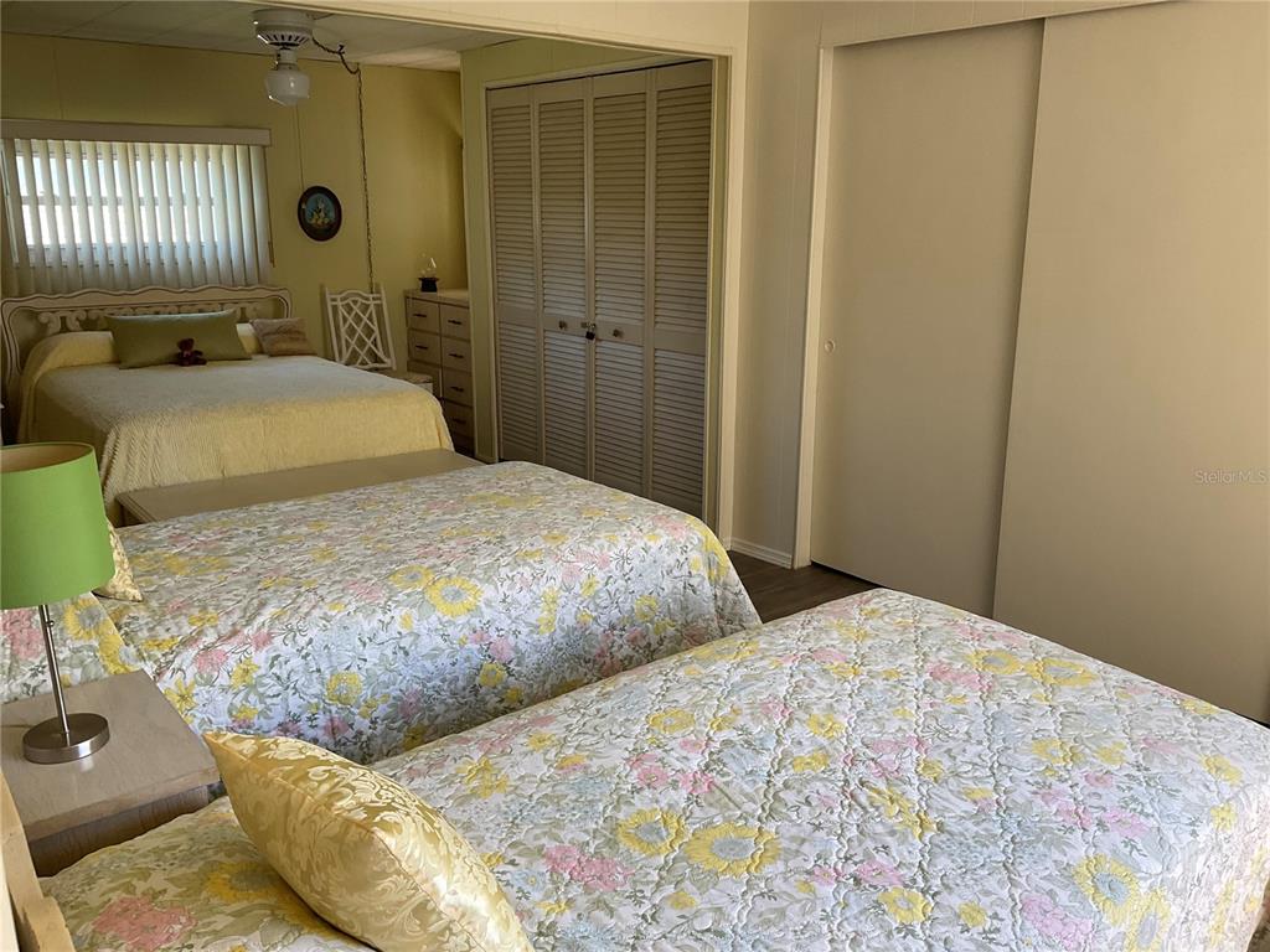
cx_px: 635
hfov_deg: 61.7
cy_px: 476
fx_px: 1064
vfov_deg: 48.2
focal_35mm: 29
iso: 50
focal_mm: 3
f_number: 1.8
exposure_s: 1/60
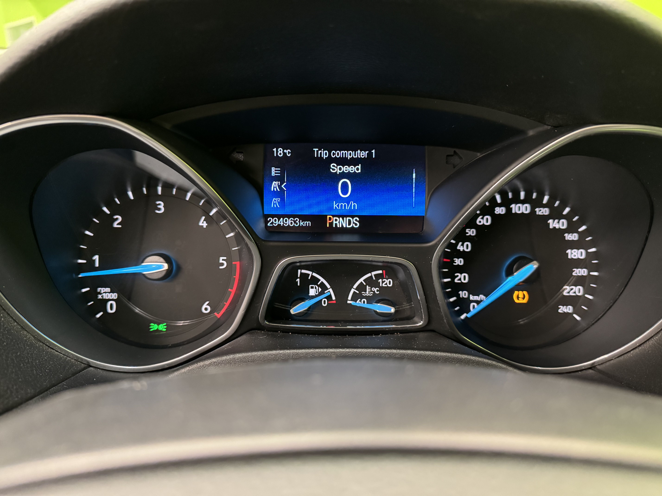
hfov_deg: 71.6
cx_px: 331
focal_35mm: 24
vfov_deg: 56.8
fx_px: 459
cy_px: 248
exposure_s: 1/37
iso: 1000
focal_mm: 6.76
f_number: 1.78
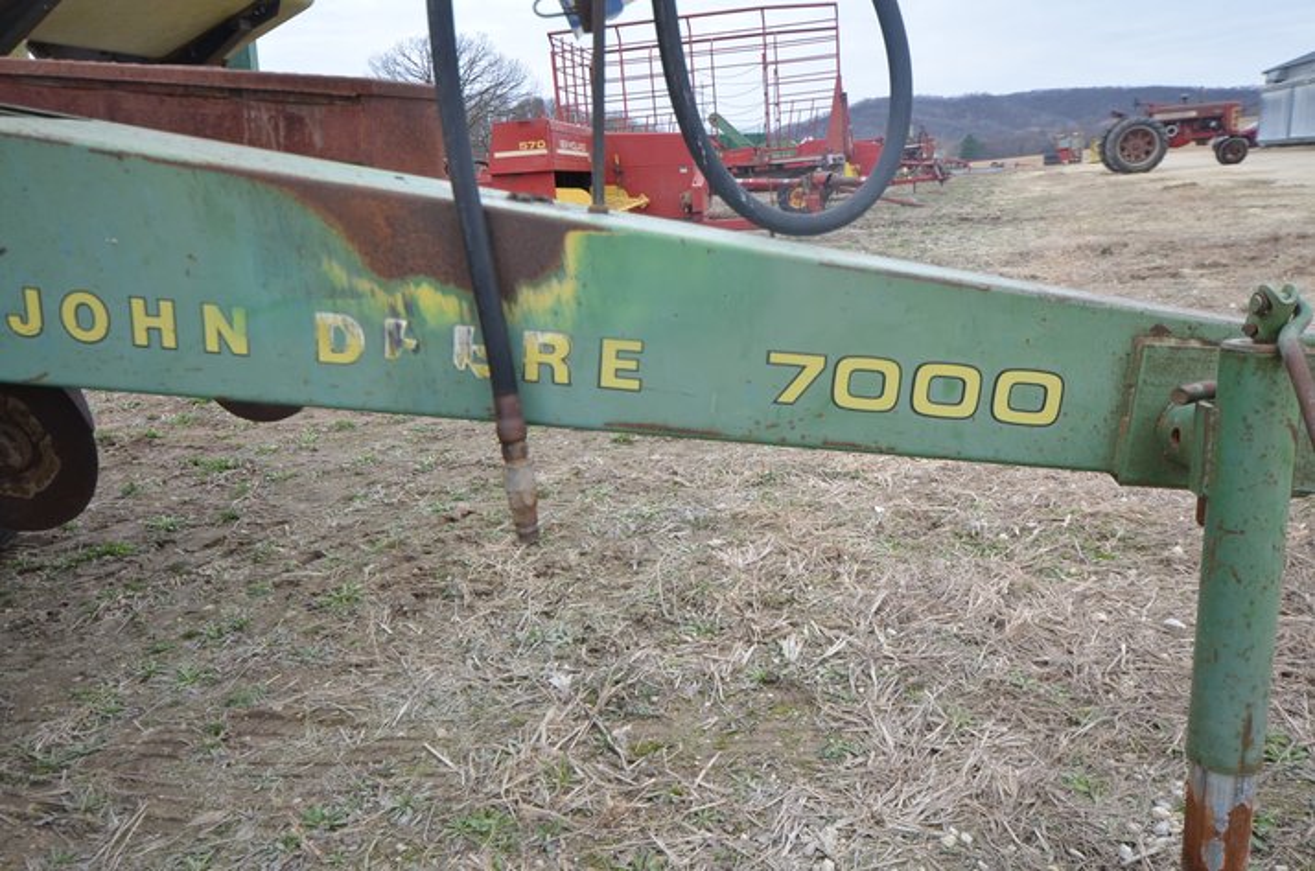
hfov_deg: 67.5
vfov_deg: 47.7
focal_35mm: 27
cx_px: 658
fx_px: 984
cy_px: 436
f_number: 5
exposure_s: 1/125
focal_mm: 18
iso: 200
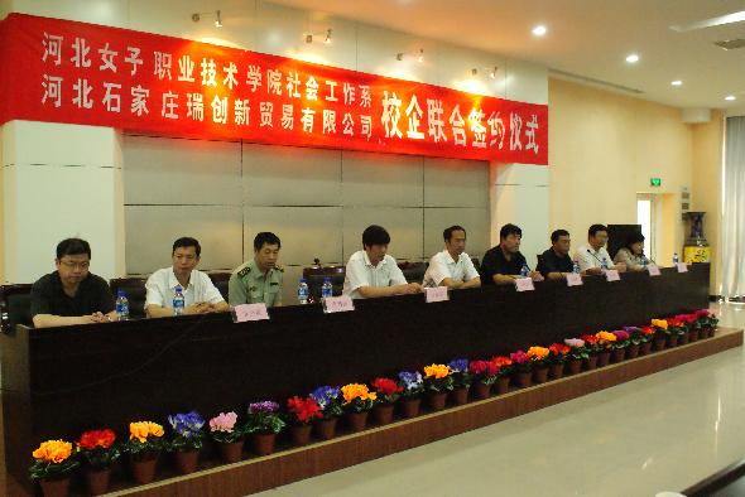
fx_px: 683
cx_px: 372
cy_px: 248
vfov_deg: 40.0
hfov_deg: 57.2
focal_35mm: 33
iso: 3200
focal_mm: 22
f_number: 4.5
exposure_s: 1/40
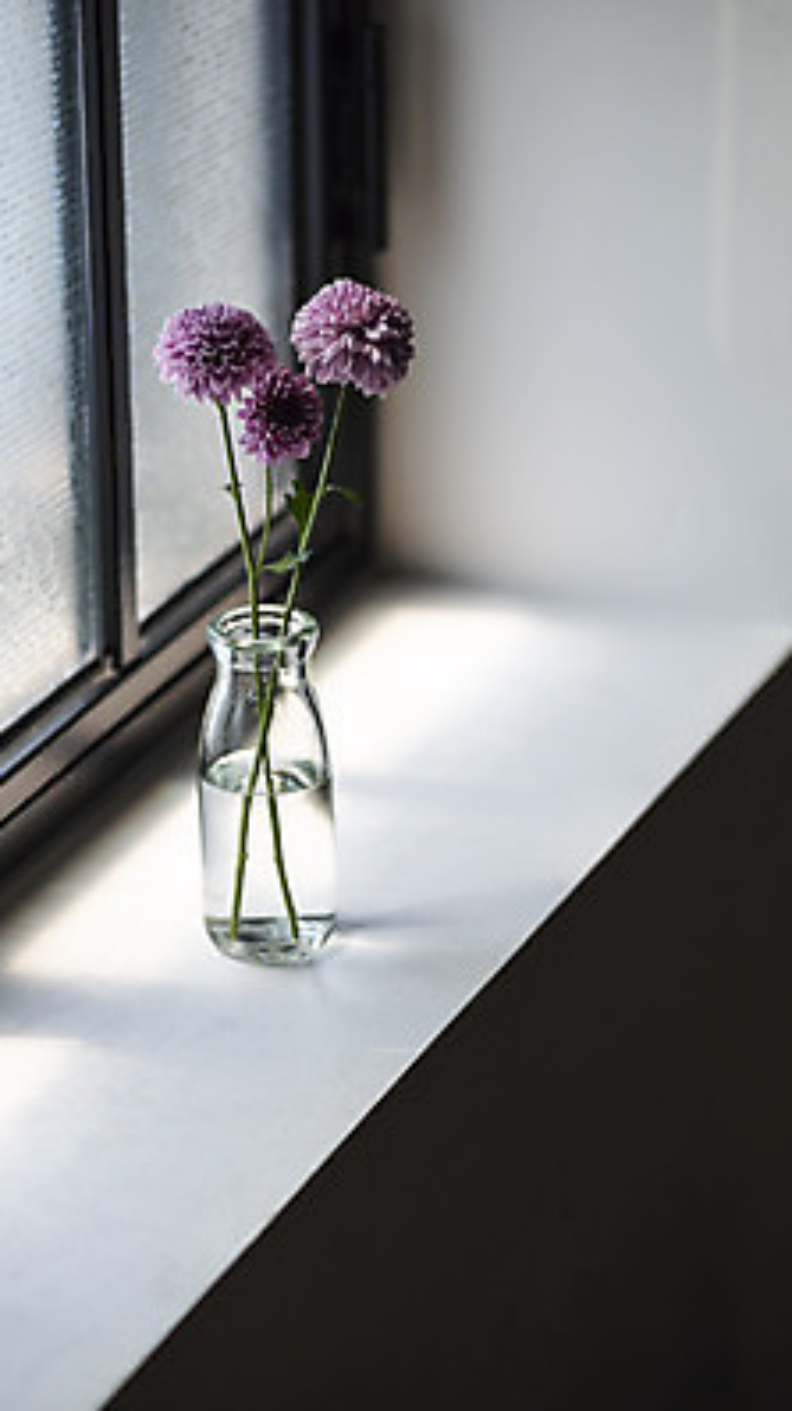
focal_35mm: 111
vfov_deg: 19.3
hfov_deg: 10.9
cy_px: 707
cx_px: 449
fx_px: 4149
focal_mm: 105
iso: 500
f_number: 3
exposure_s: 1/2000
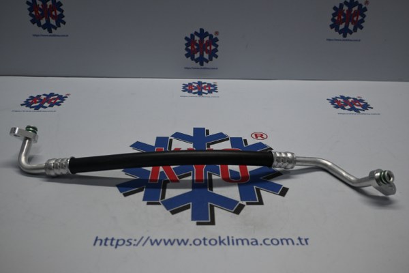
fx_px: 349
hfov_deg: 60.7
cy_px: 136
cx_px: 204
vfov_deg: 42.6
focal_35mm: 31
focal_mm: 20.5
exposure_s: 1/200
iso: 400
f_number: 3.8
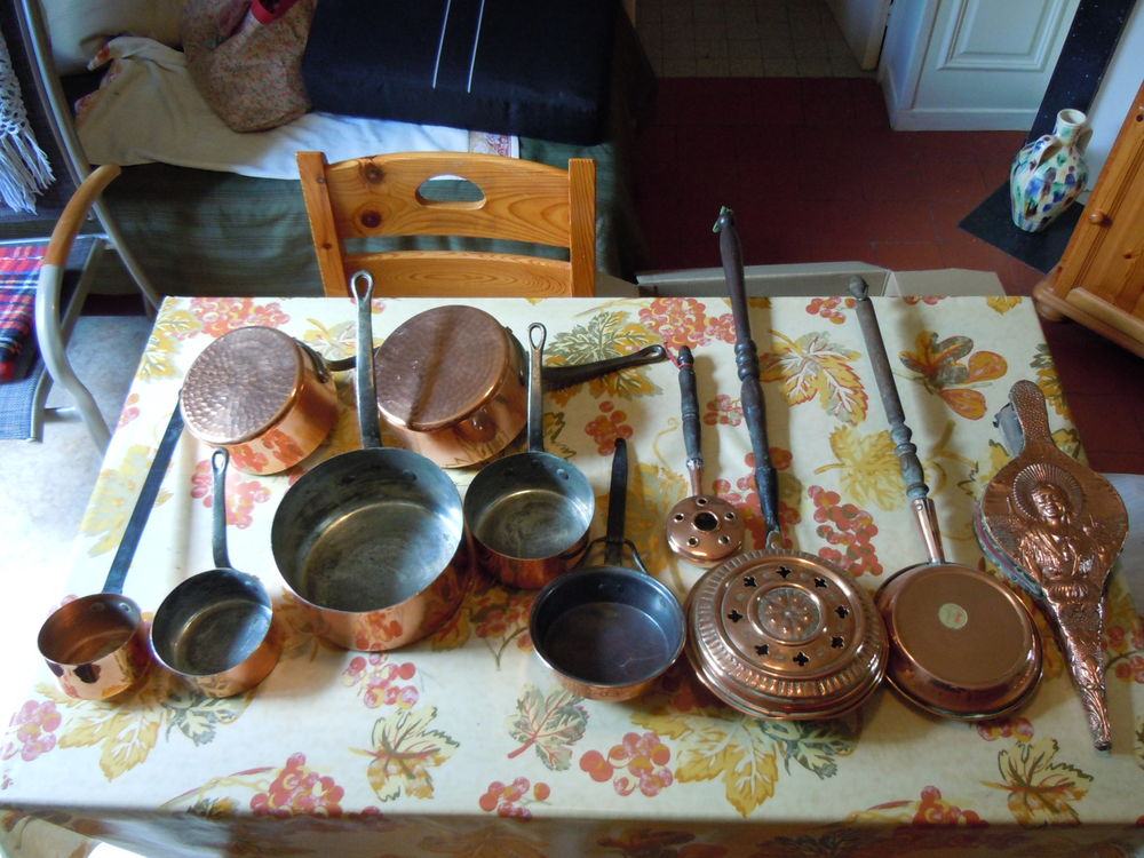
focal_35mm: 30
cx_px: 572
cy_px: 429
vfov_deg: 46.8
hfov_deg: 60.0
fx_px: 991
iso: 400
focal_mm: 5.4
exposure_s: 1/30
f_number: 3.5
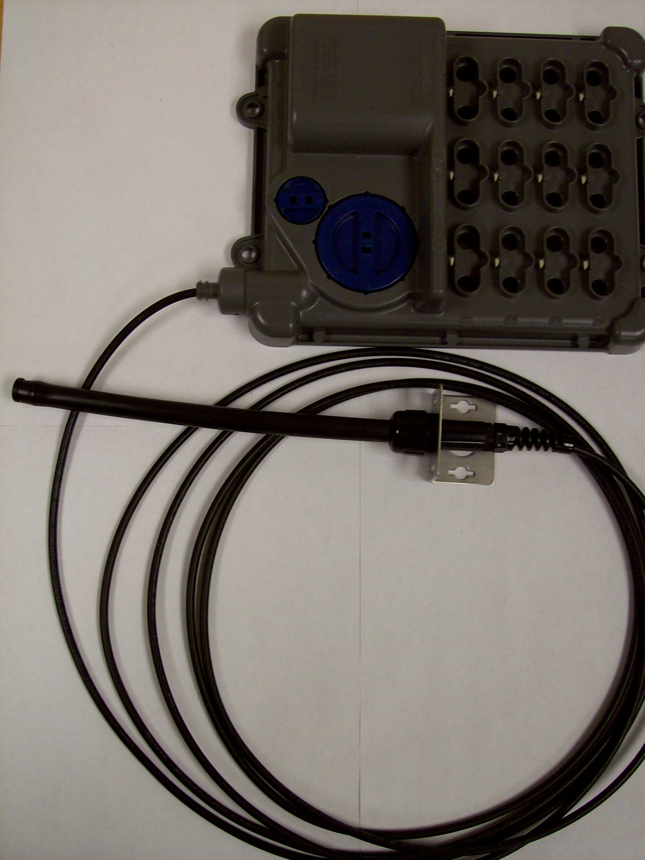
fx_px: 1118
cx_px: 322
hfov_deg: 32.2
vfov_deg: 42.1
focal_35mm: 45
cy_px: 430
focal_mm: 7.6
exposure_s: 1/42
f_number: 3
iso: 88
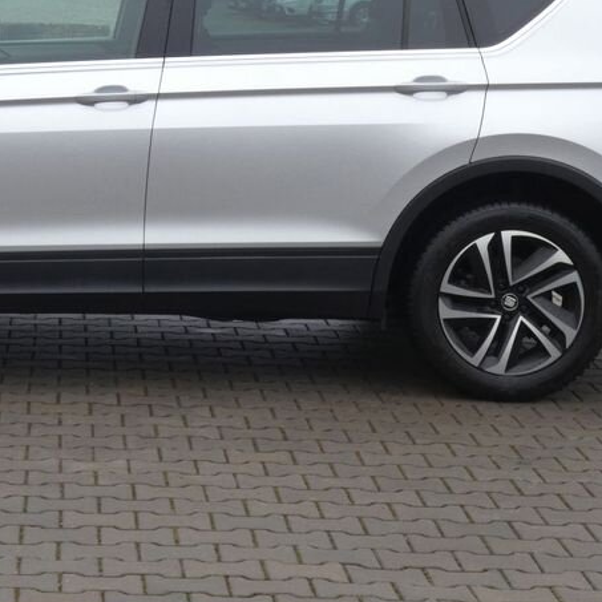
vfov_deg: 17.3
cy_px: 125
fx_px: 1968
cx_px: 105
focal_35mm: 100
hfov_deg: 17.2
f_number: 5.6
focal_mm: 9
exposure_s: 1/80
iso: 125
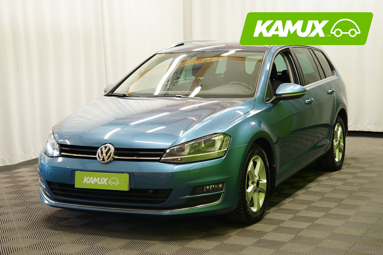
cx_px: 192
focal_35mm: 67
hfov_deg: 30.1
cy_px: 128
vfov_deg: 20.3
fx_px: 713
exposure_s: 1/10
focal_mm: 67
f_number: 6.3
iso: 400
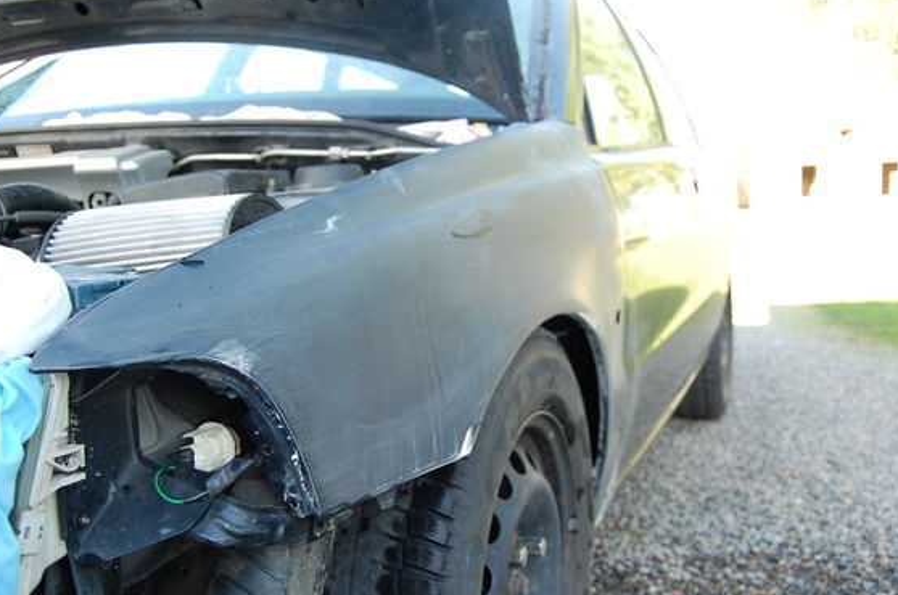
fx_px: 985
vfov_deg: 33.6
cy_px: 306
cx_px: 441
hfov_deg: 49.0
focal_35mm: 40
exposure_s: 1/100
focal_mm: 23
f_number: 5
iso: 400
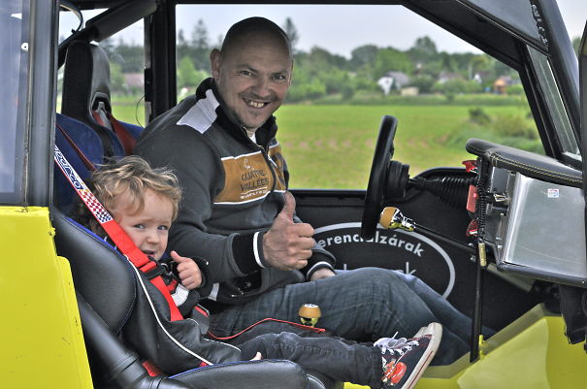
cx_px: 294
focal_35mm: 105
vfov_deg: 13.0
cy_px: 194
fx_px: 1709
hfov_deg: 19.5
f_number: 11
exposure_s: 1/400
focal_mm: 70
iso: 500
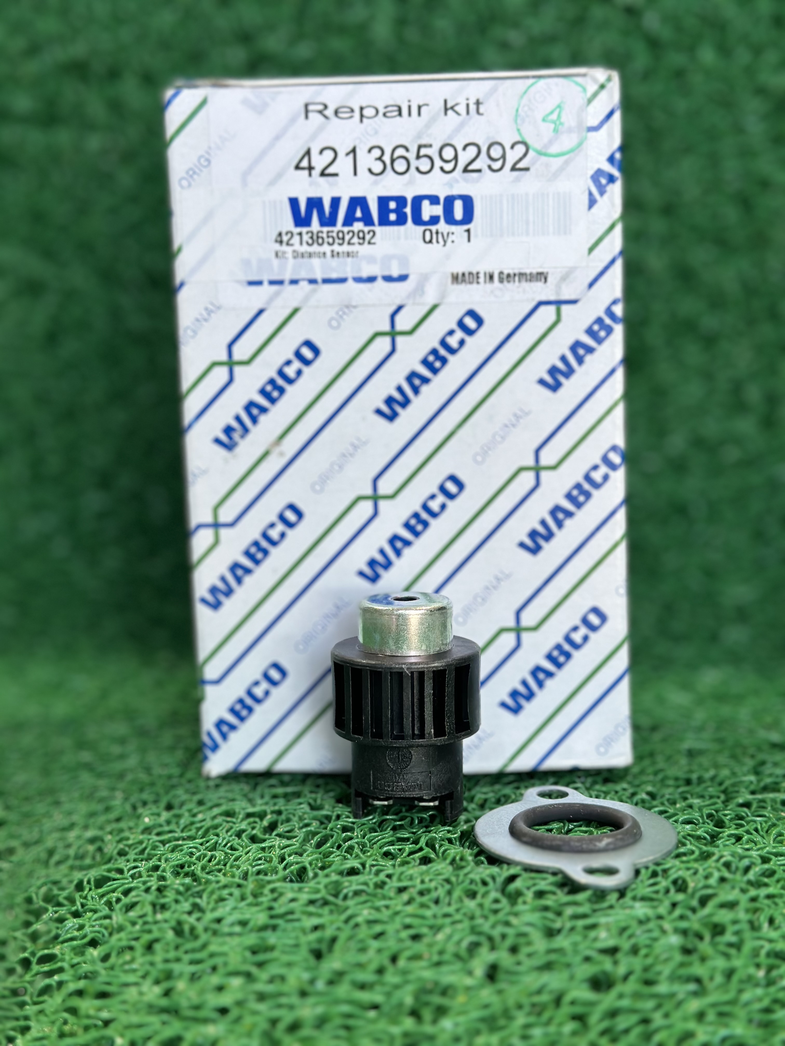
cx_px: 392
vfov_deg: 39.7
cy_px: 523
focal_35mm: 48
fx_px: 1451
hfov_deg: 30.3
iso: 64
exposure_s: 1/167
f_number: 1.78
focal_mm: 6.86
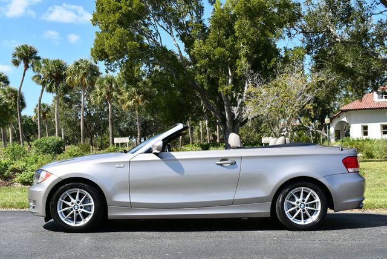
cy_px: 130
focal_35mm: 48
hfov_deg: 41.1
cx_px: 194
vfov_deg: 28.1
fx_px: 516
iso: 110
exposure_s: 1/250
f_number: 8
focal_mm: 24
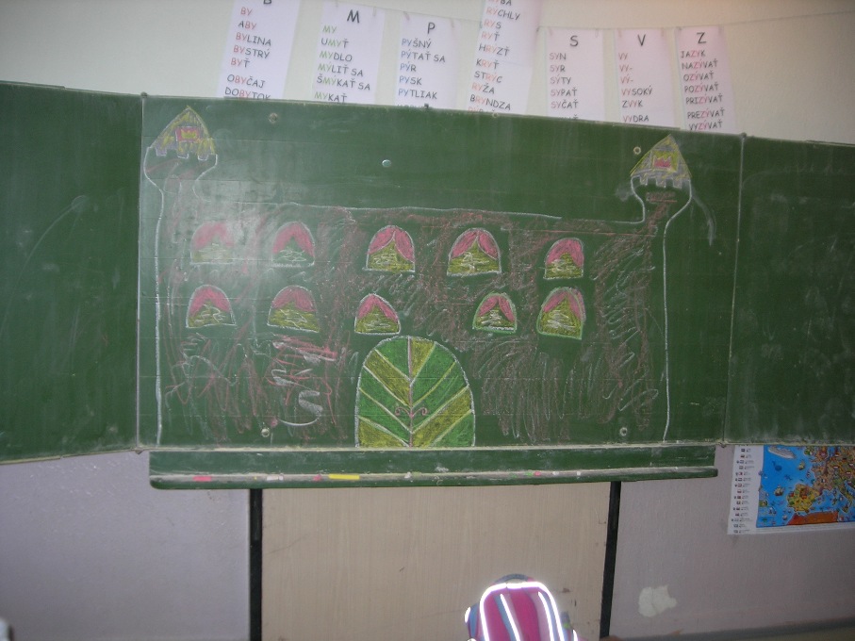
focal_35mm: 38
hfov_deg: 49.0
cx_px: 428
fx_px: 938
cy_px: 320
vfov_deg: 37.7
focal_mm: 7.8
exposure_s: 1/60.1
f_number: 2.8
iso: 64
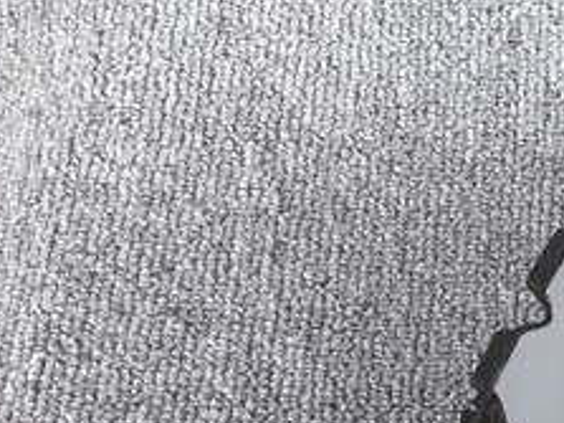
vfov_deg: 11.4
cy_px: 604
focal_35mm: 125
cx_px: 979
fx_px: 2036
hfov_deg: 14.2
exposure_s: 1/100
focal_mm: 3.3
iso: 32
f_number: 2.4
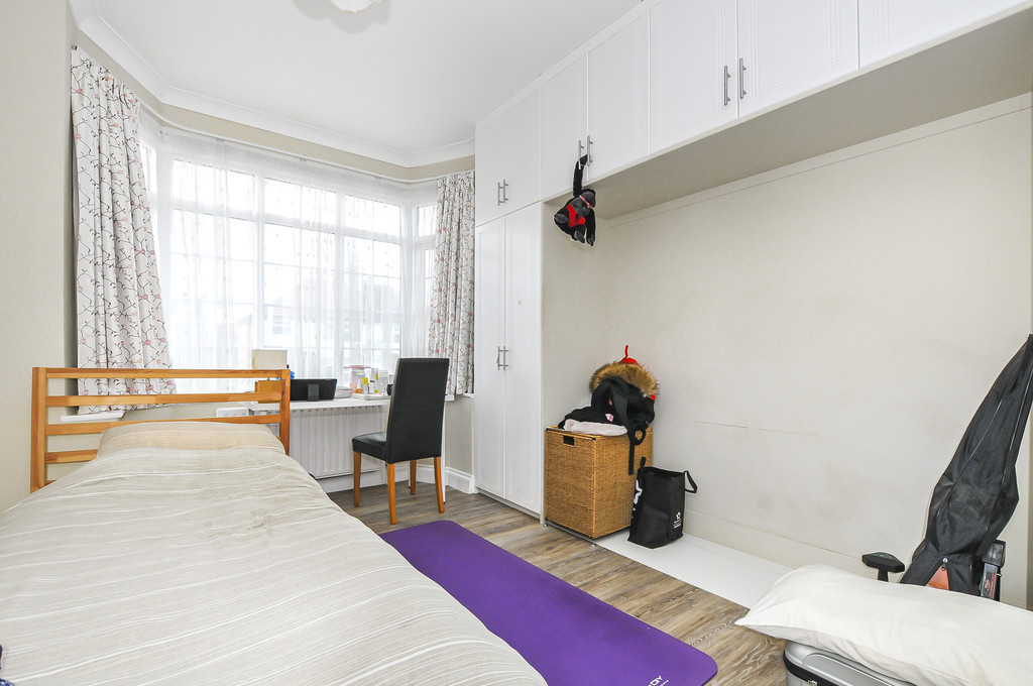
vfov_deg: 77.2
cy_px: 343
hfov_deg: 100.5
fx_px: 430
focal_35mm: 15
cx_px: 516
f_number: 11
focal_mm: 10
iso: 400
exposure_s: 1/13
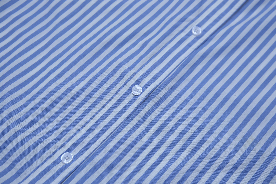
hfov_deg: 38.9
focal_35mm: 51
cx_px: 141
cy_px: 91
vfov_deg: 26.5
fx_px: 391
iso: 400
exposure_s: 1/200
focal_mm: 33
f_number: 4.5
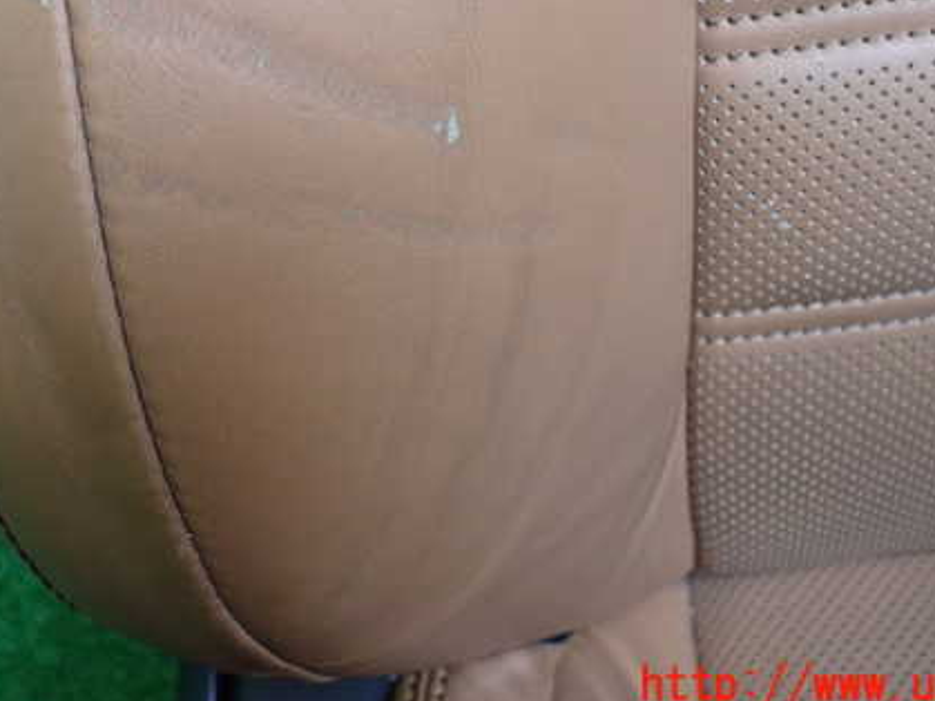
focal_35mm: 43
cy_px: 212
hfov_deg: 43.9
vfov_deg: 33.2
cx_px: 475
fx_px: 1161
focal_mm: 5.4
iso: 800
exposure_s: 1/100
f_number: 2.3
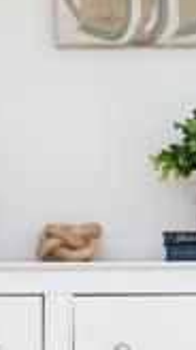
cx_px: 94
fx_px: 1537
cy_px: 302
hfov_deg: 7.3
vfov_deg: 12.9
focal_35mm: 166
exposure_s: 1/60
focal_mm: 40.5
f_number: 6.3
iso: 125
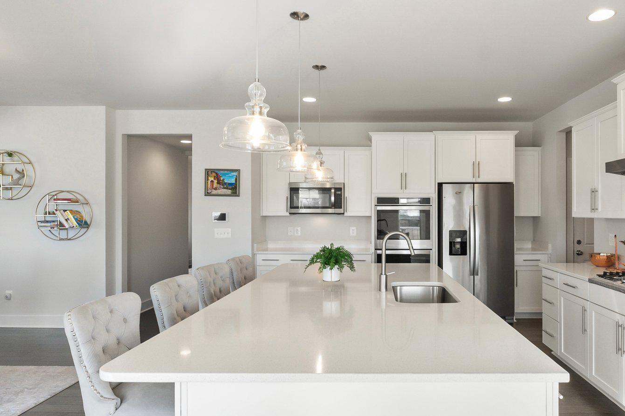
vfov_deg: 55.0
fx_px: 399
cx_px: 351
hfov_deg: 75.8
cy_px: 221
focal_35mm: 23
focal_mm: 10
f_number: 8
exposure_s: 1/40
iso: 800
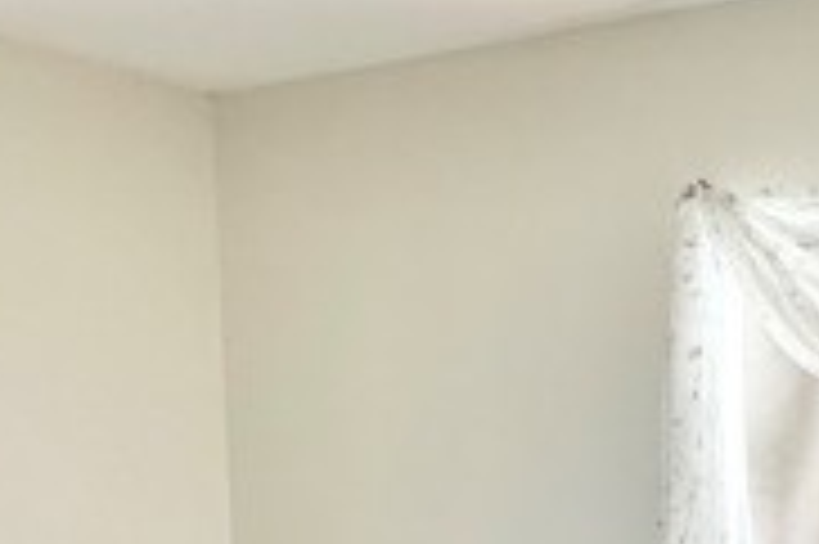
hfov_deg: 24.1
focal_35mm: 82
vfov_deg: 15.7
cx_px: 724
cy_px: 733
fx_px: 1864
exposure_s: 1/120
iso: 125
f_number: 2.2
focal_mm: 2.22
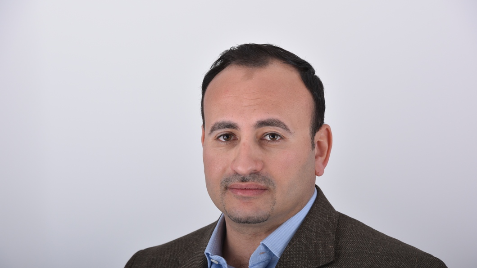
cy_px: 155
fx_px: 2694
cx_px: 241
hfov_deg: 10.1
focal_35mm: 213
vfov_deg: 5.7
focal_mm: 195
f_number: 9
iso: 100
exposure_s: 1/320
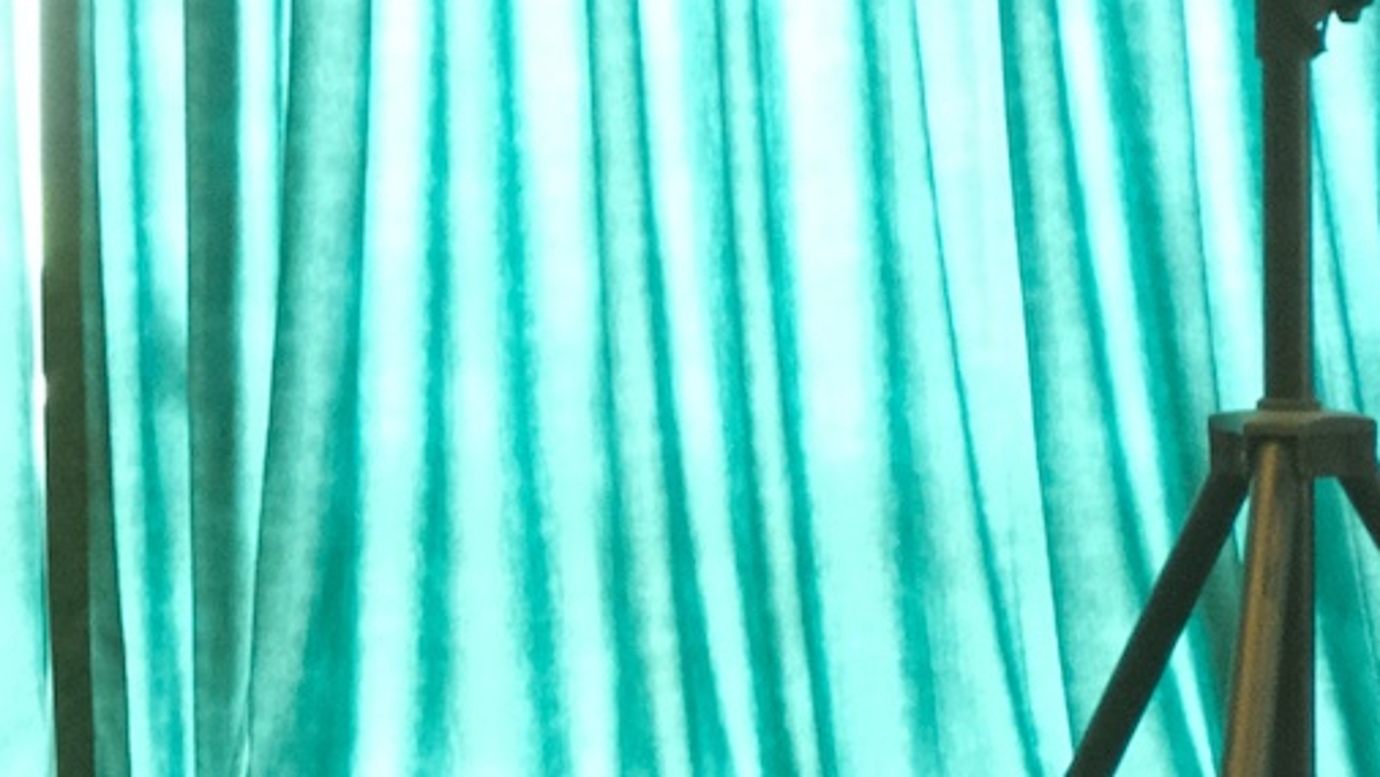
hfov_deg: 9.1
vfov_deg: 5.7
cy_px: -143
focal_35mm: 212
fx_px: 7760
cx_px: -1969
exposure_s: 1/20
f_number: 4.5
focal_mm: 27
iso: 4000
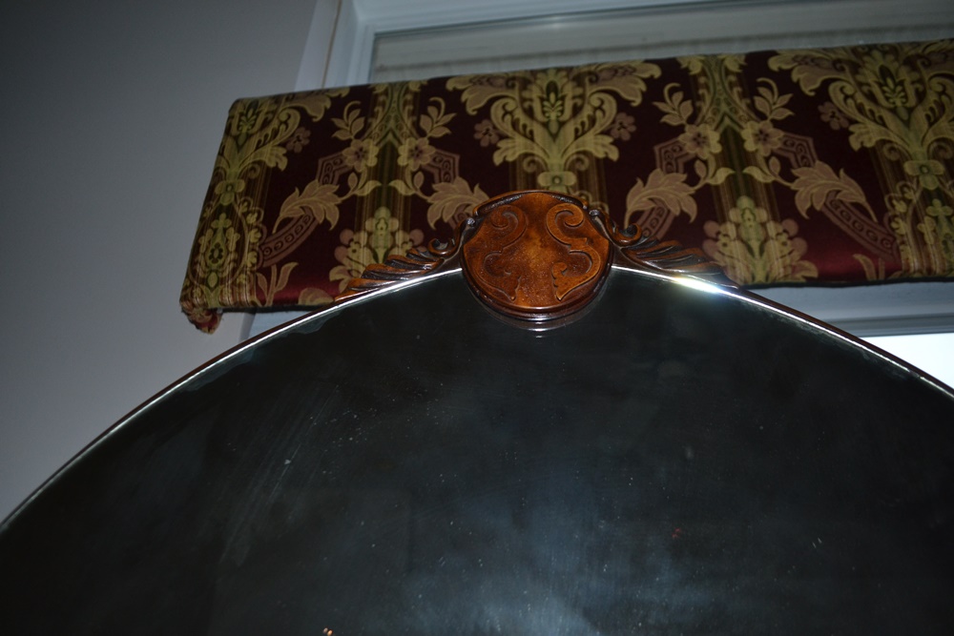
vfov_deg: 47.9
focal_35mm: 27
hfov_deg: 67.4
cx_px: 477
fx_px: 716
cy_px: 318
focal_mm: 18
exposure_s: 1/60
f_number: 3.5
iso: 500
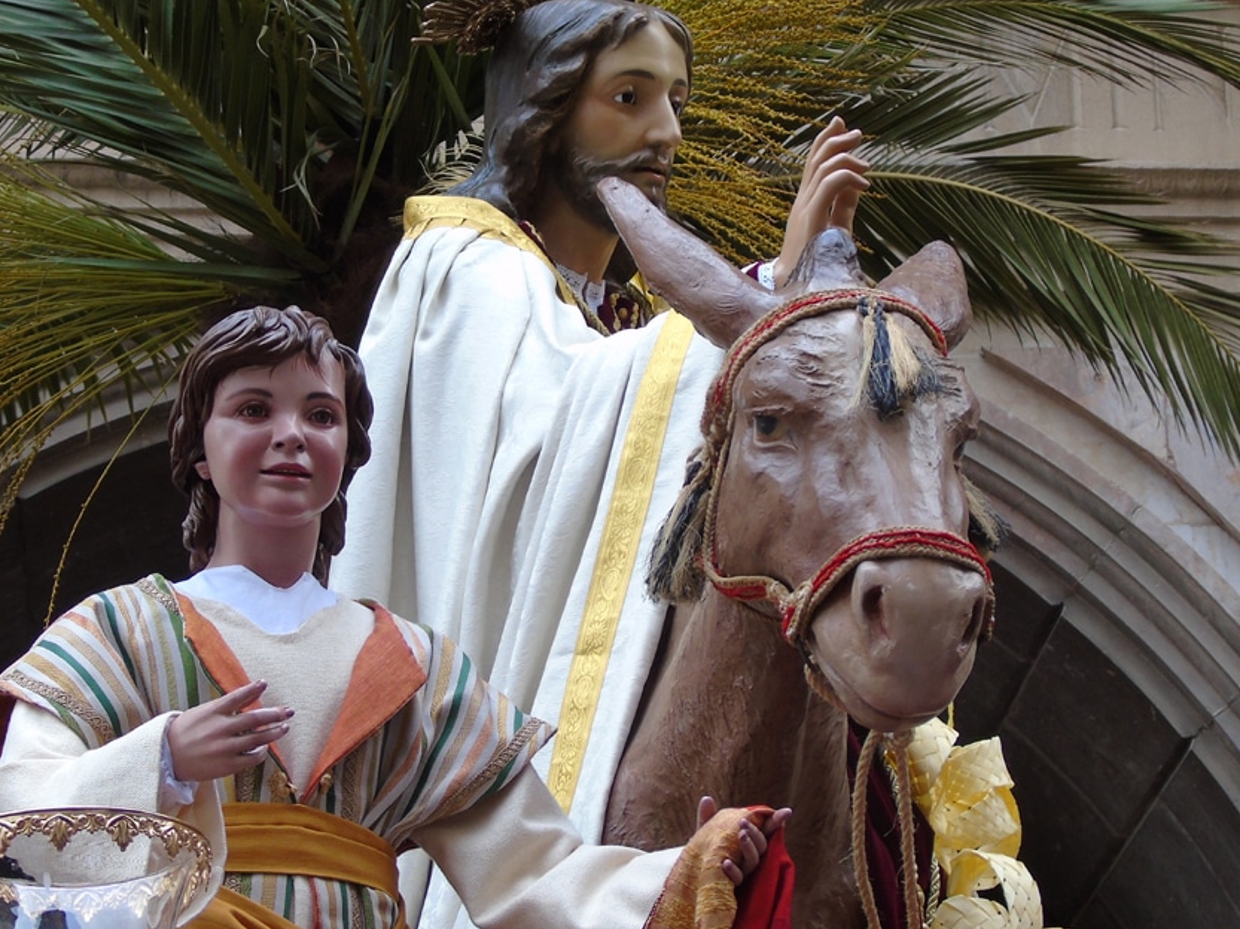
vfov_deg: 11.6
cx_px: 584
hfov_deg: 15.4
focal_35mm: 128
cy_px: 505
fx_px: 4583
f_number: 4.3
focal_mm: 17
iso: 100
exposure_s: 1/30
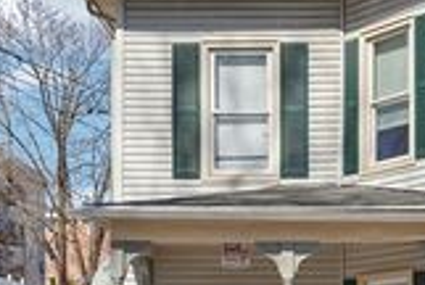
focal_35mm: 96
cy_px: 249
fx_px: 1135
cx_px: 409
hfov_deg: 20.6
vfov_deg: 14.2
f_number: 8
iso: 100
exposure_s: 1/320
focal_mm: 31
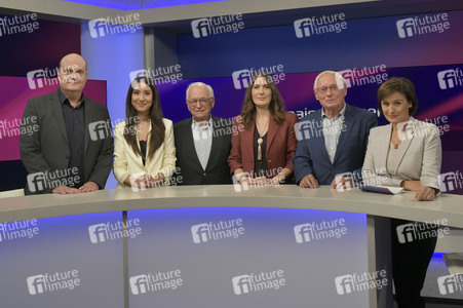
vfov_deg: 41.1
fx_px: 411
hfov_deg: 58.8
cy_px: 154
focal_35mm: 32
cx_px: 232
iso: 2000
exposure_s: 1/200
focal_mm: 32
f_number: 7.1
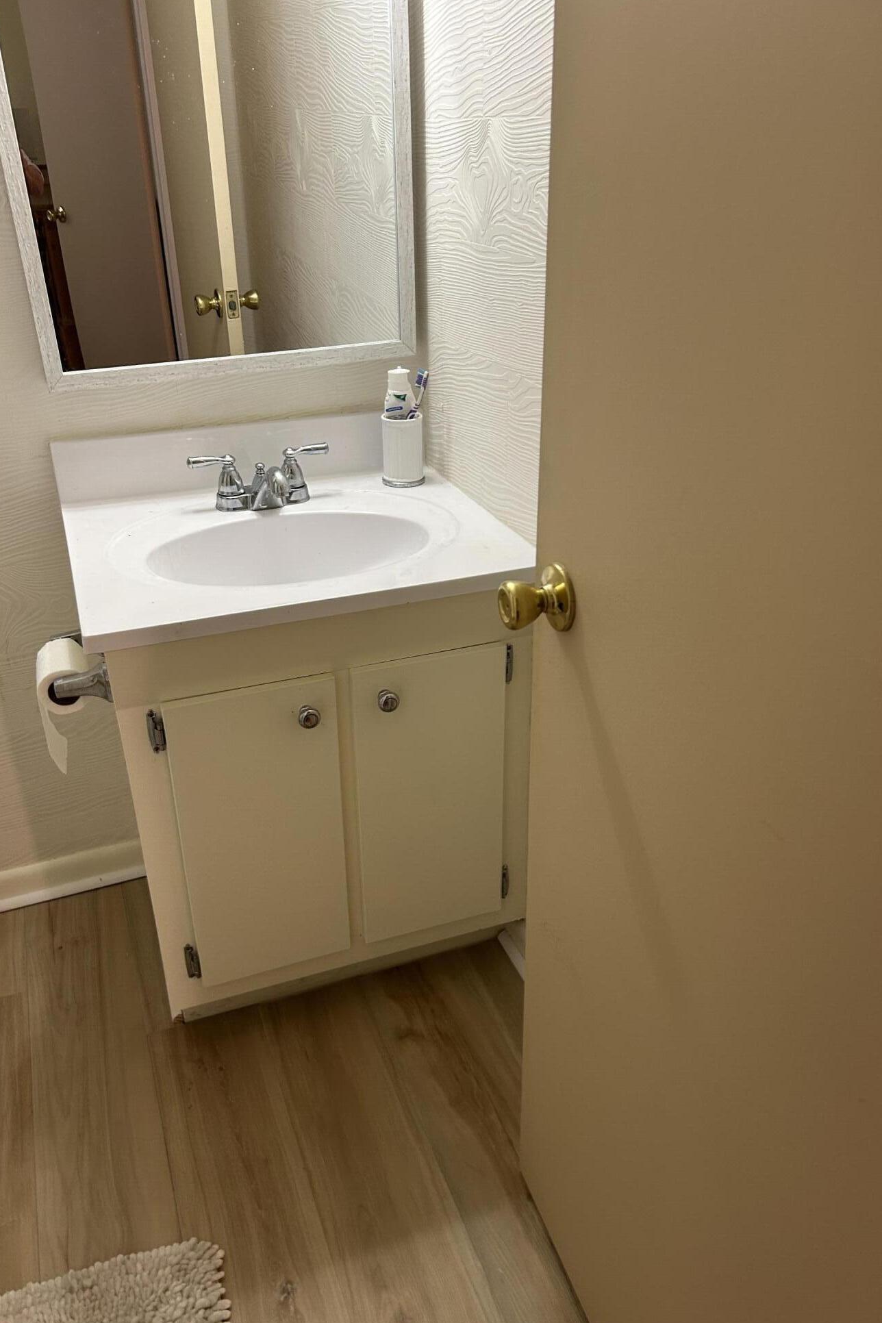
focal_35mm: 28
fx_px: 1029
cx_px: 431
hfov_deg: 46.4
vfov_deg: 65.5
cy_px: 669
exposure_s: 1/60
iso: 125
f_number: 1.5
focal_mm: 5.7
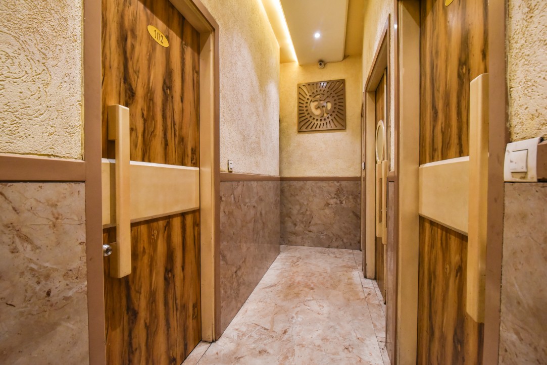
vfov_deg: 73.8
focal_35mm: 16
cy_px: 182
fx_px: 243
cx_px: 274
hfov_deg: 96.7
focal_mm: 16
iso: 2500
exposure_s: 1/50
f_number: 8
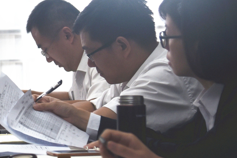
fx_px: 1508
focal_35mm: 229
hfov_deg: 8.7
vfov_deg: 6.0
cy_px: 35
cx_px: -149
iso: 500
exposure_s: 1/400
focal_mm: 62
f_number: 4
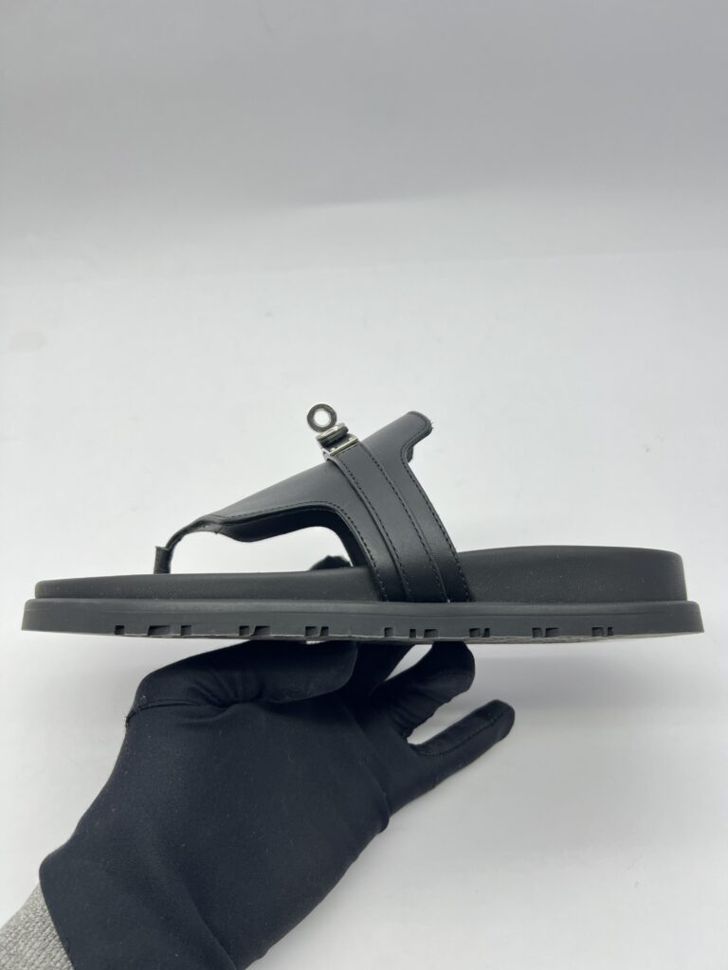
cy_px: 485
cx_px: 364
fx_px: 729
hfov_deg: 53.1
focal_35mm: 26
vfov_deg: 67.3
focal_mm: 5.7
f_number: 1.5
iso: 32
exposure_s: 1/100
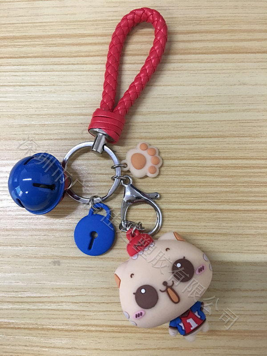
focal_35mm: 29
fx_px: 298
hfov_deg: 48.2
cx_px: 134
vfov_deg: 61.7
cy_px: 178
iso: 80
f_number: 2.2
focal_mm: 4.15
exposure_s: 1/10
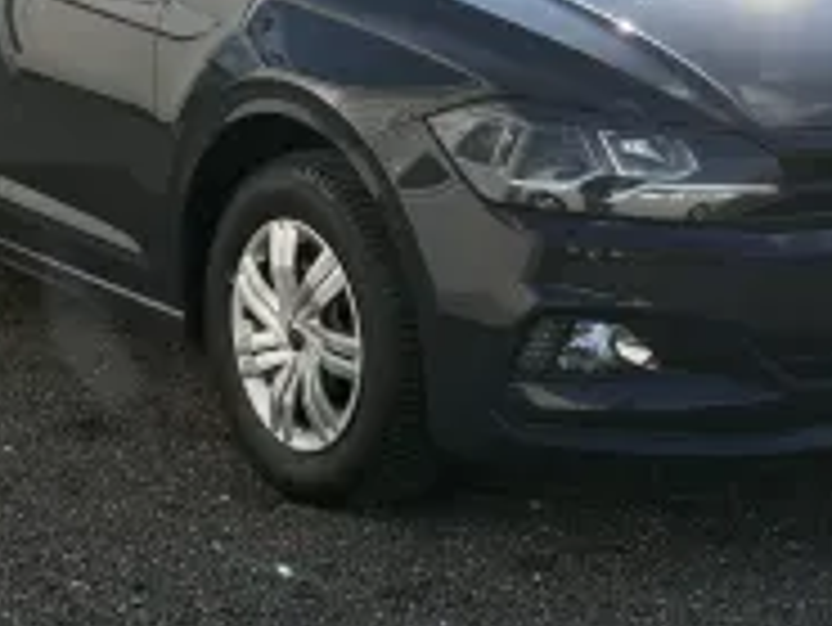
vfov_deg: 14.6
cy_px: 135
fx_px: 2429
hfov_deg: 19.4
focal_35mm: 101
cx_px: 436
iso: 32
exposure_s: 1/4630
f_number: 1.6
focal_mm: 5.96
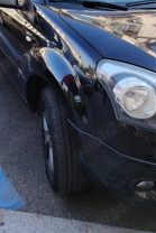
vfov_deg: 40.2
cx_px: 70
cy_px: 65
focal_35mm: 48
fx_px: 311
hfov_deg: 28.1
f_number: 1.75
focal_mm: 5.25
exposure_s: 1/208
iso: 100
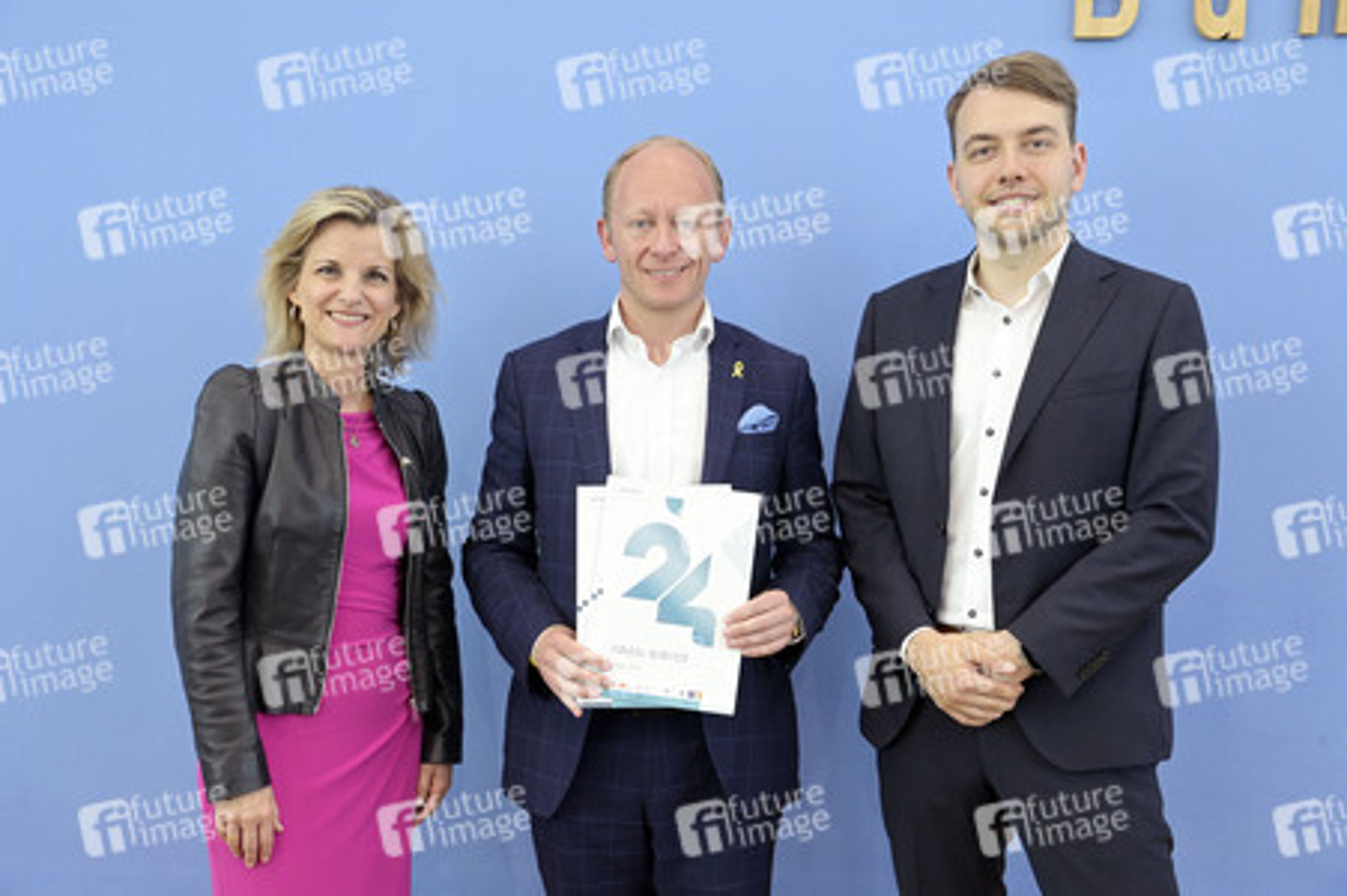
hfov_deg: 44.5
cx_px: 674
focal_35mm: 44
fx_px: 1645
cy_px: 448
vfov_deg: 30.5
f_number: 5.6
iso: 4000
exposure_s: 1/400
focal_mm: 44
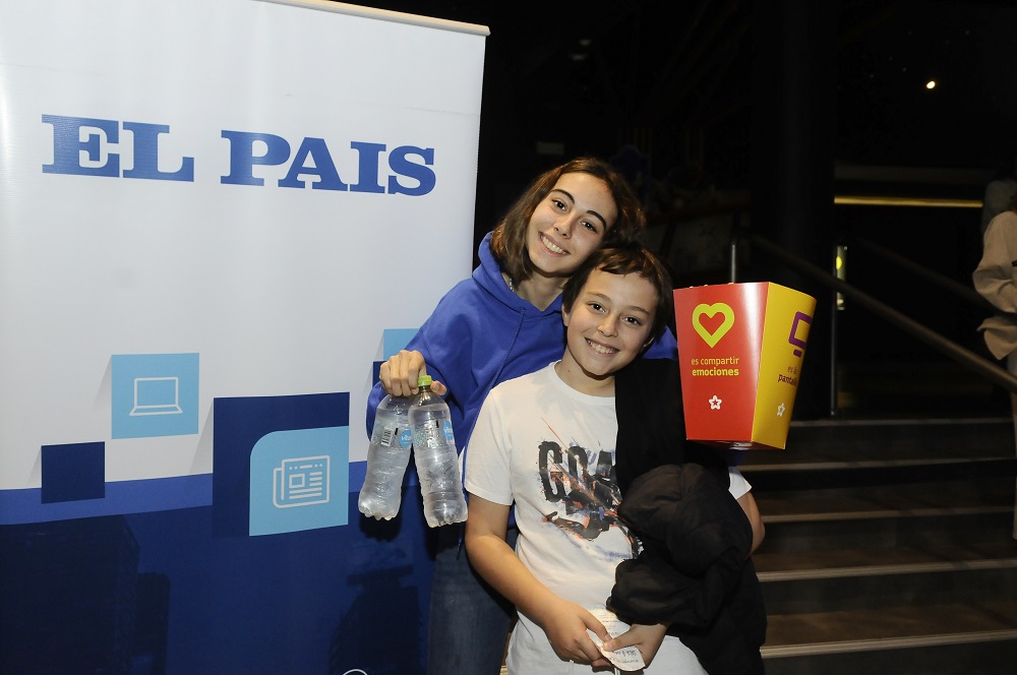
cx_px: 508
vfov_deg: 36.8
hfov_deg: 53.2
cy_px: 338
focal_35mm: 36
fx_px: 1016
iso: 1250
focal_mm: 24
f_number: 5
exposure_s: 1/40
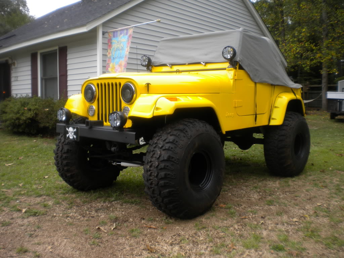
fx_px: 348
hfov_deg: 52.6
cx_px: 172
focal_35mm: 35
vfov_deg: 40.7
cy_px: 129
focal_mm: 6.3
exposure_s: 1/174
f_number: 4.6
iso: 80
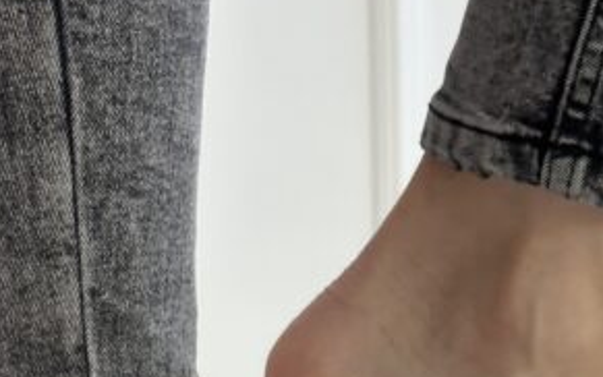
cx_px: 435
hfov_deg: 14.9
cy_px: 570
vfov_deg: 9.1
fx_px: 2301
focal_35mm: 140
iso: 125
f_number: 1.78
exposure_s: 1/100
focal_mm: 6.86
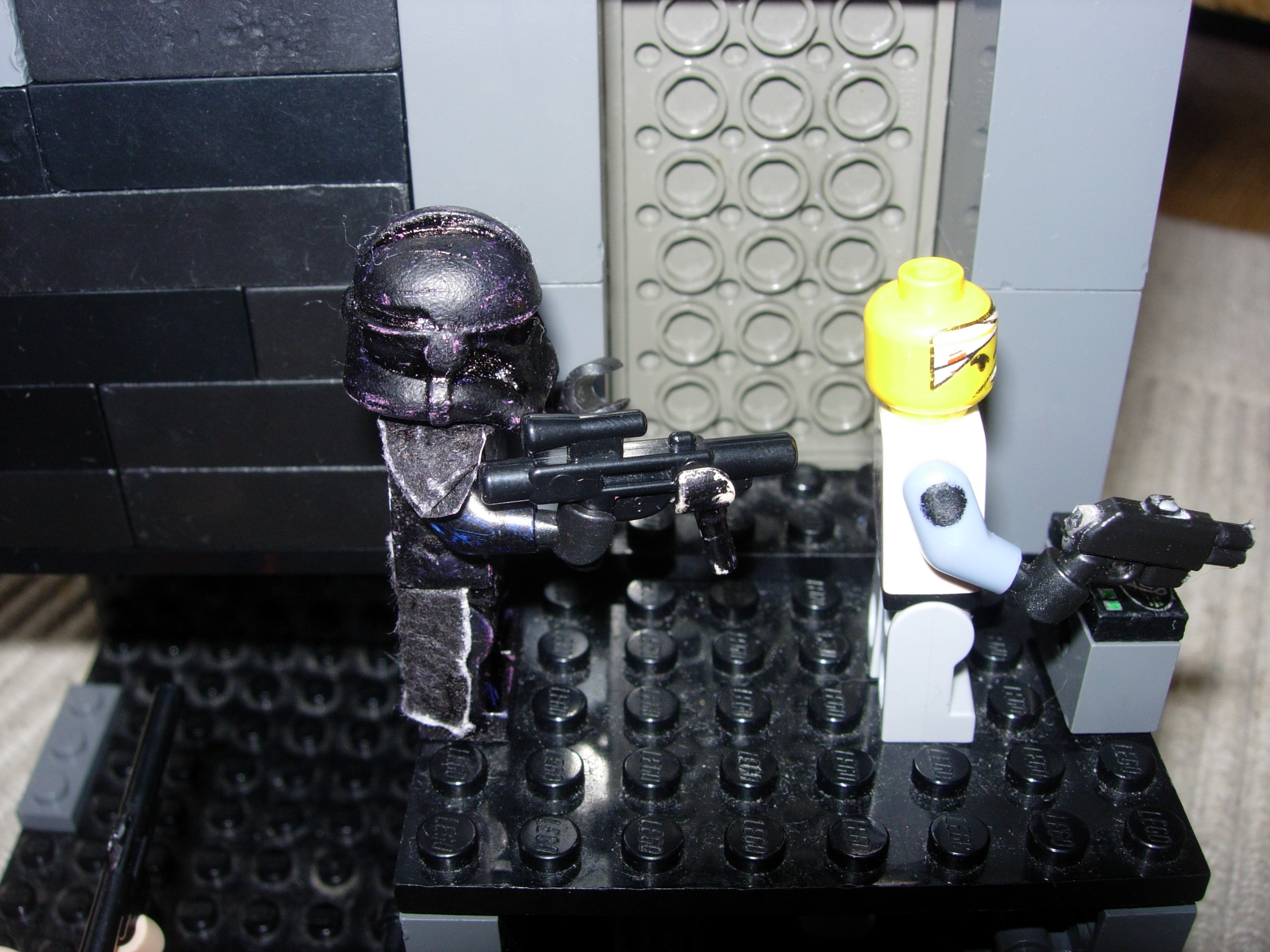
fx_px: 1394
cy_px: 476
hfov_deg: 49.0
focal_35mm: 38
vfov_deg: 37.7
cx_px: 635
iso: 79
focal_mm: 7.8
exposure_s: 1/64
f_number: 4.8
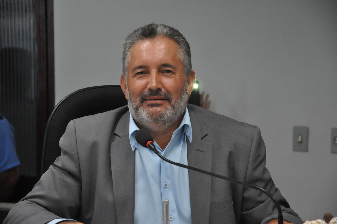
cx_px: 168
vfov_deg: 10.7
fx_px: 1192
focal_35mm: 128
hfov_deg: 16.1
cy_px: 112
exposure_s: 1/160
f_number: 5.6
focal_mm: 85
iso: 2000
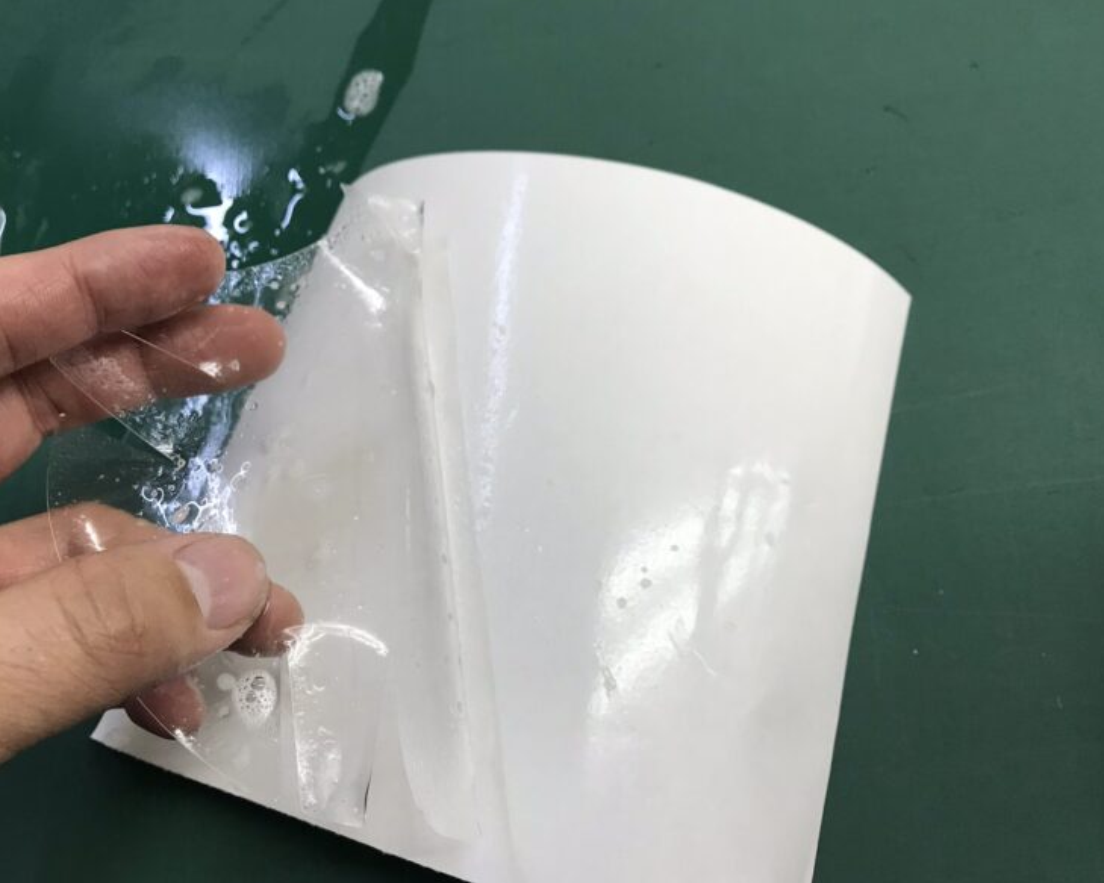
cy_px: 441
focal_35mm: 30
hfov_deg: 58.8
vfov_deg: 48.5
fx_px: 980
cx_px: 532
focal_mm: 3.99
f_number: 1.8
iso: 25
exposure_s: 1/33
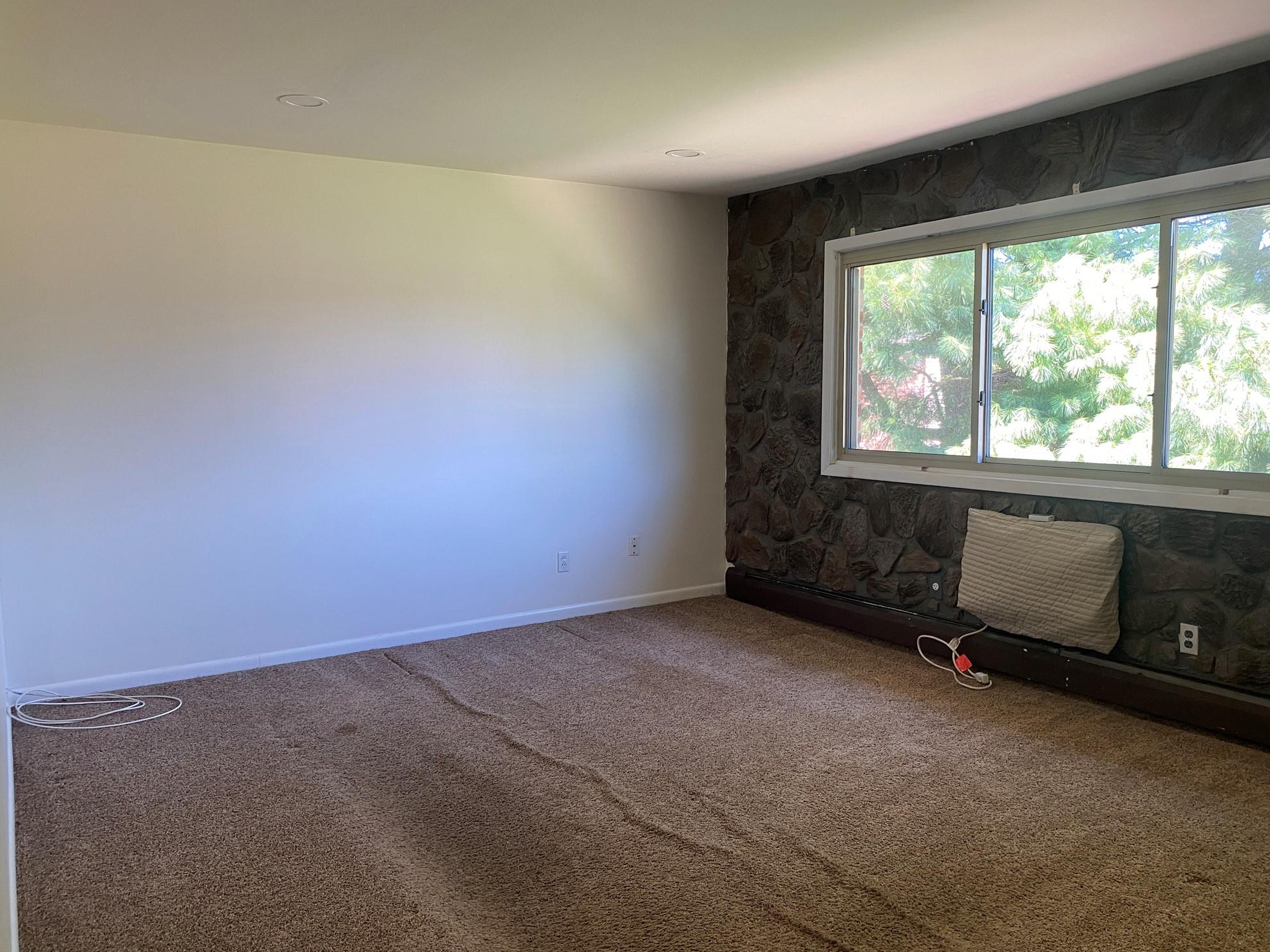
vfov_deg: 51.4
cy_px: 485
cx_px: 627
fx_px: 991
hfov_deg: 65.3
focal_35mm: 27
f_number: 1.8
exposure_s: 1/60
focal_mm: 4.25
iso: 100
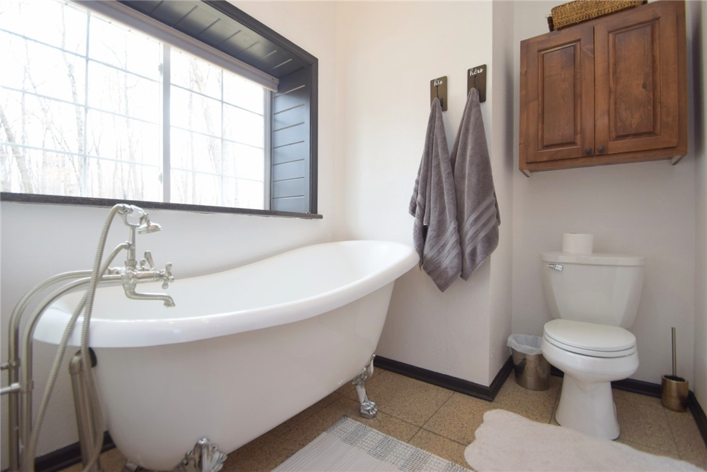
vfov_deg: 77.3
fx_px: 295
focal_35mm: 15
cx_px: 354
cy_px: 236
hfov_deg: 100.4
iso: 400
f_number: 4.5
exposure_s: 1/80
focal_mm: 10
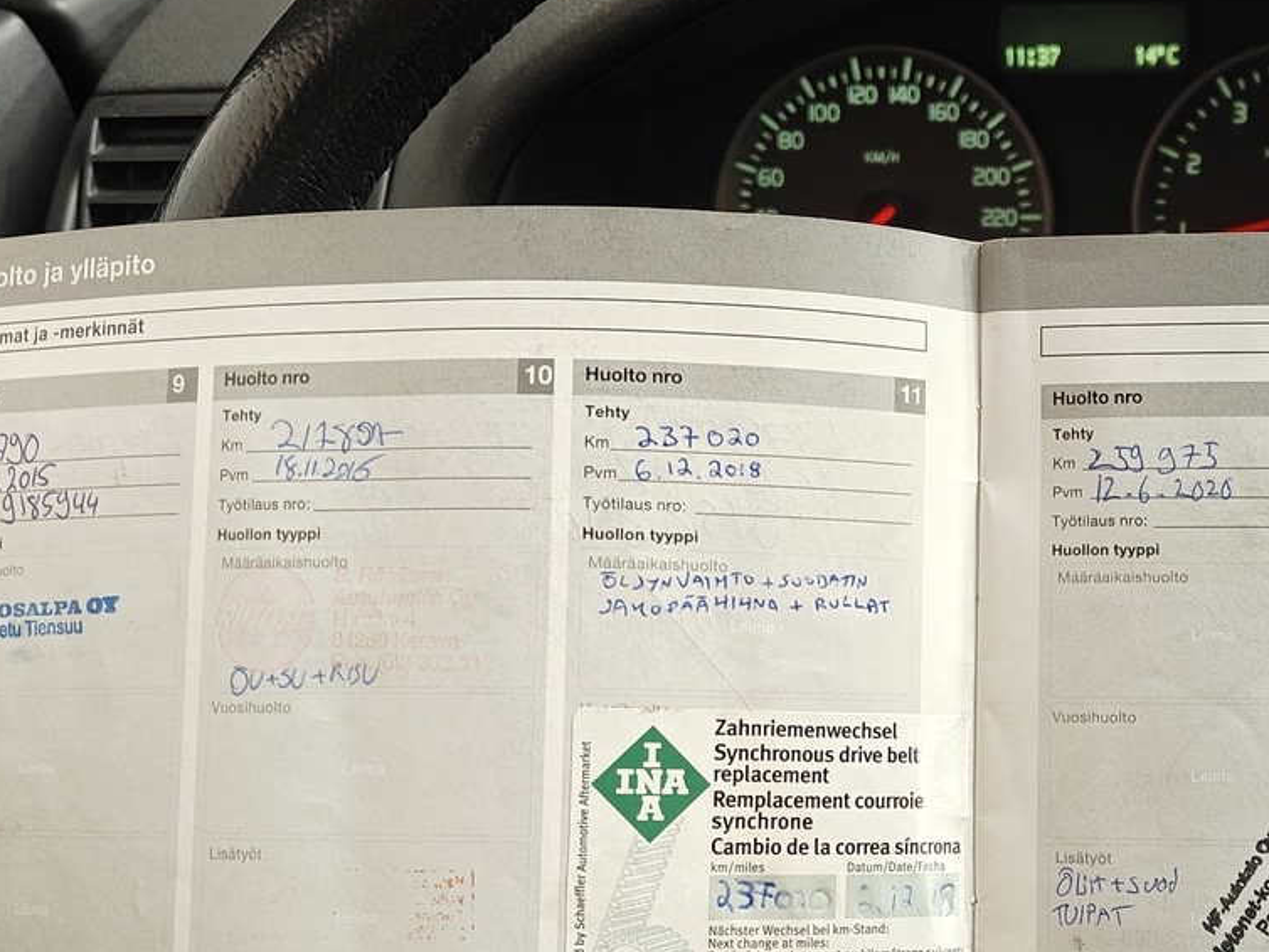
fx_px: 2310
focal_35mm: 63
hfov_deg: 29.9
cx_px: 1028
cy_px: 641
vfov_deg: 23.2
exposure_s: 1/50
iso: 400
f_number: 1.8
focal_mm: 5.59
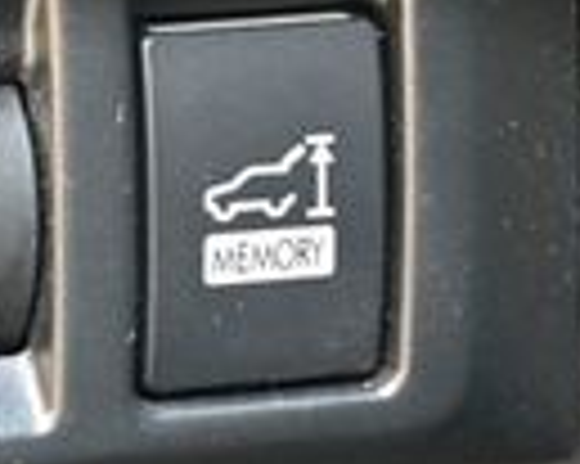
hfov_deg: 7.2
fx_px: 4563
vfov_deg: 5.8
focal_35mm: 266
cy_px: 432
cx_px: -184
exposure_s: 1/60
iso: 1800
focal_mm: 38
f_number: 5.6
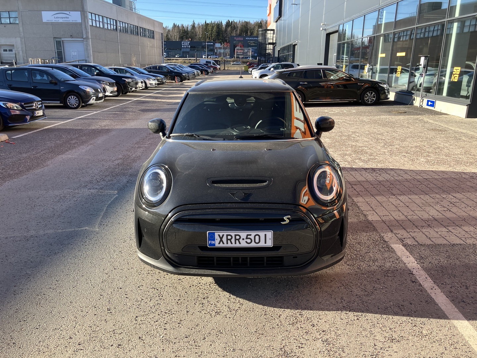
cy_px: 179
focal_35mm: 28
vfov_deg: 49.7
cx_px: 238
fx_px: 386
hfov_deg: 63.4
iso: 25
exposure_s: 1/246
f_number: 1.8
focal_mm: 3.99
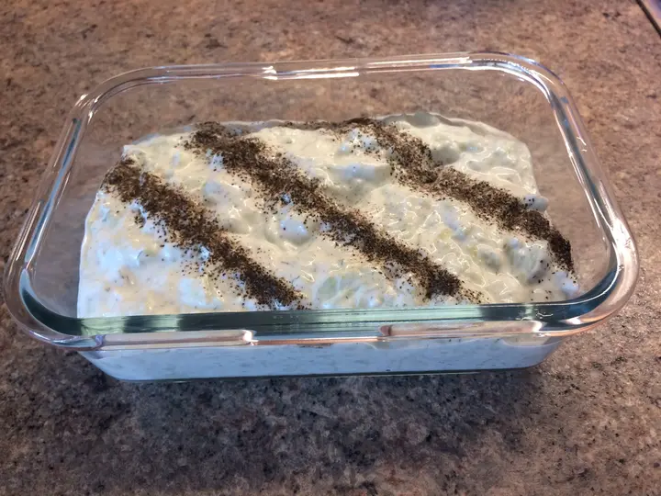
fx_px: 554
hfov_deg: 61.7
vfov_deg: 48.2
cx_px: 330
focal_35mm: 29
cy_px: 248
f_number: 2.2
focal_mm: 4.15
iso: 40
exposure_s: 1/33
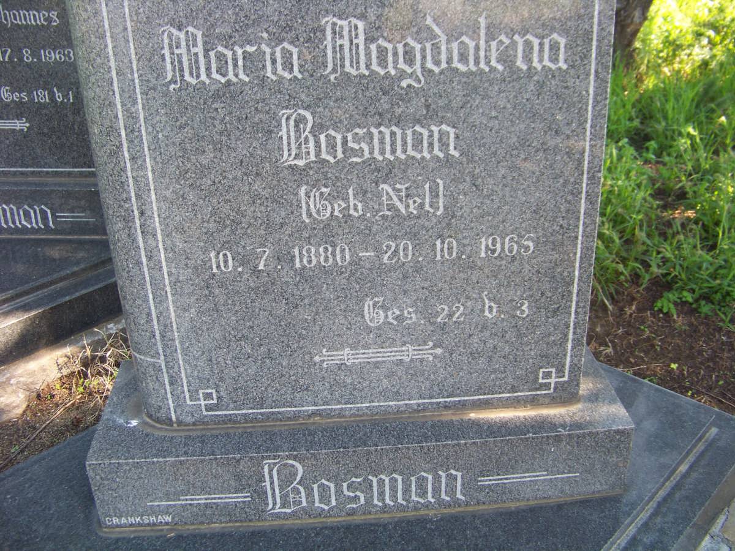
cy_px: 276
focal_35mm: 36
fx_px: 764
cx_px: 368
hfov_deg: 51.4
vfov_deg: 39.7
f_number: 2.8
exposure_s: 1/60
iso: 64
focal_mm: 5.85
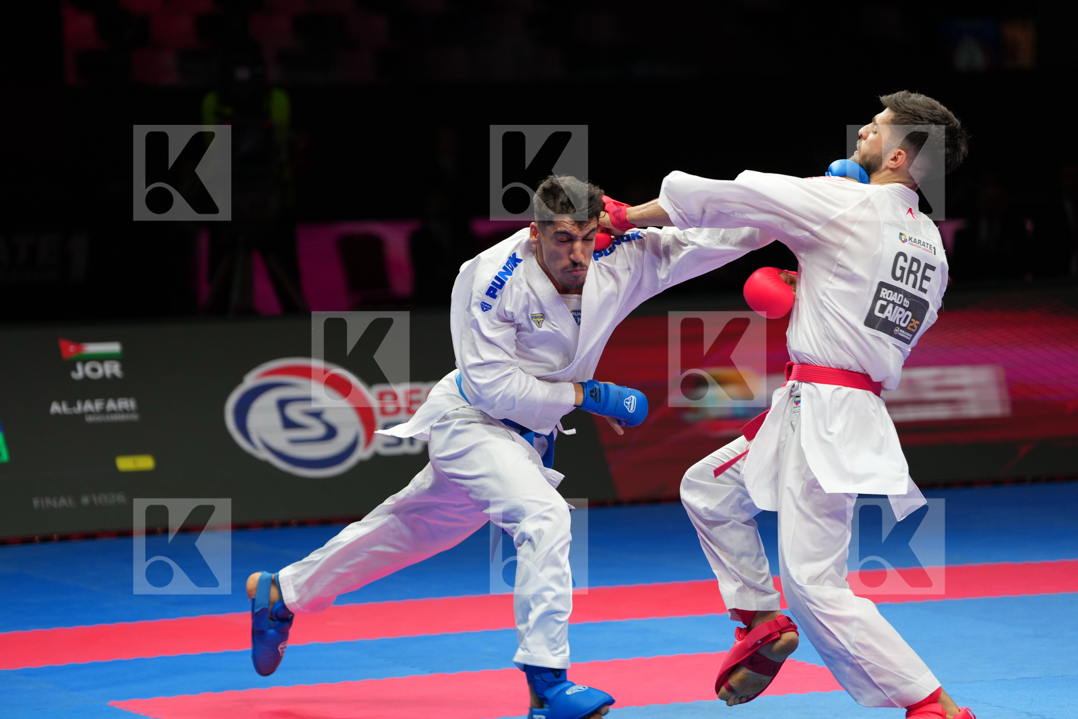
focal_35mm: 151
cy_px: 360
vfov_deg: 9.1
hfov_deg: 13.6
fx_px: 4520
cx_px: 539
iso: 640
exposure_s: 1/1000
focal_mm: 151
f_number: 2.8
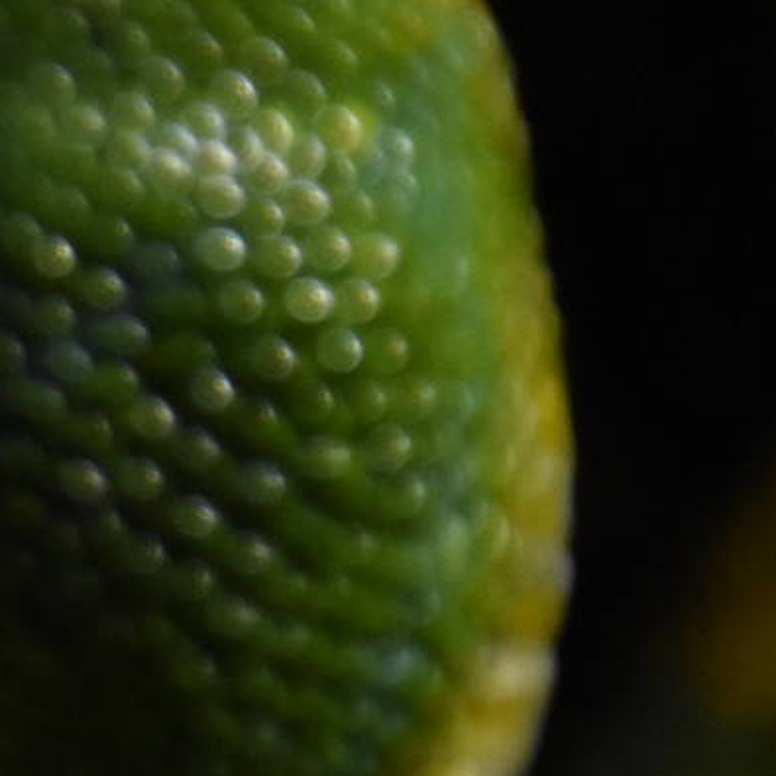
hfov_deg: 1.1
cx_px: -750
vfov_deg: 1.1
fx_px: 39337
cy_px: 828
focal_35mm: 1551
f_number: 6.3
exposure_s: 1/400
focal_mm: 300
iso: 4000
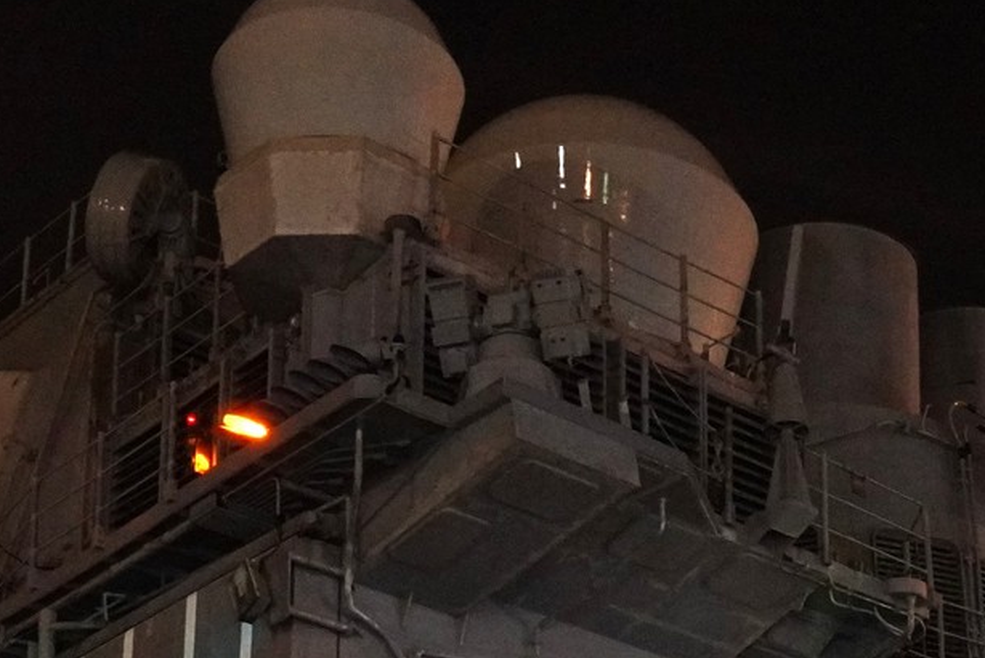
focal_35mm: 88
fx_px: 2409
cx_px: 645
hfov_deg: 23.0
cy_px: 1038
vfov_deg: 14.3
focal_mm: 18
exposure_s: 1/30
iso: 4000
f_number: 6.3
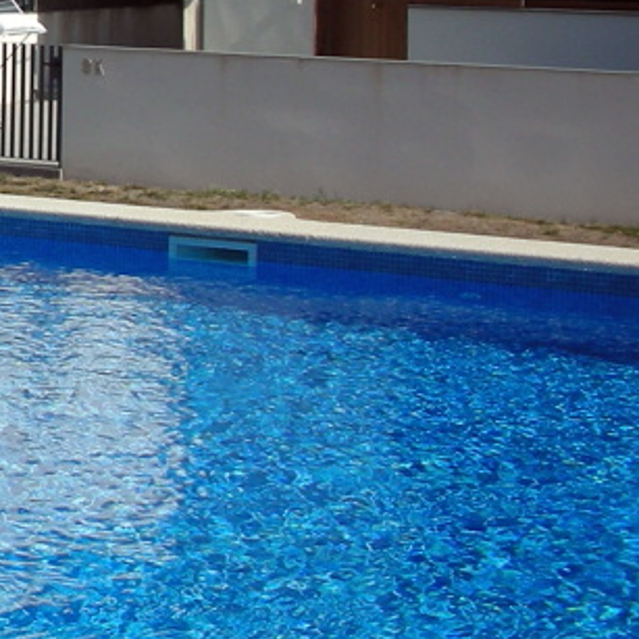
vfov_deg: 14.1
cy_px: -40
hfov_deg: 13.2
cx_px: -468
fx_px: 2527
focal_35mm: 121
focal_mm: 5.8
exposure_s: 1/128
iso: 50
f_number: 8.5
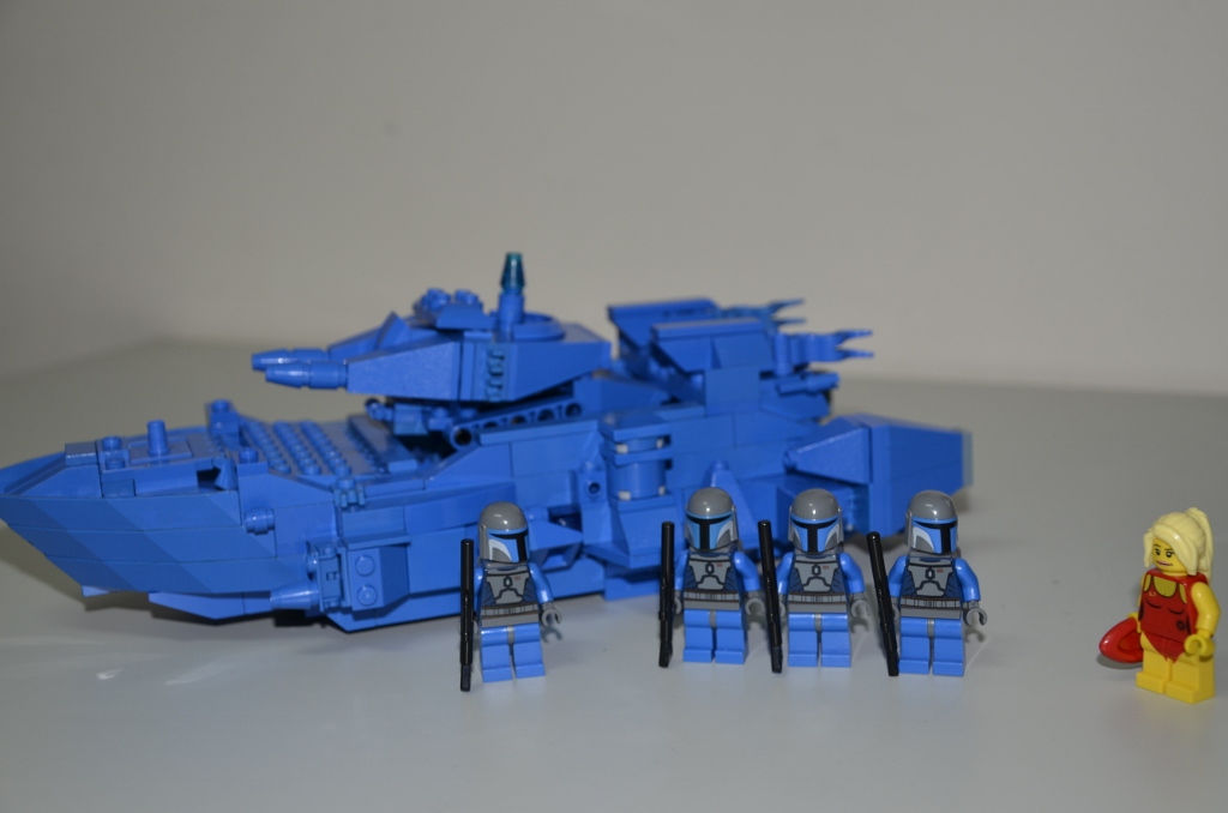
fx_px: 1940
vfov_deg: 23.7
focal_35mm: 57
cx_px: 614
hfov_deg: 35.1
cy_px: 406
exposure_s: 1/30
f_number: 5.6
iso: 200
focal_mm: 38
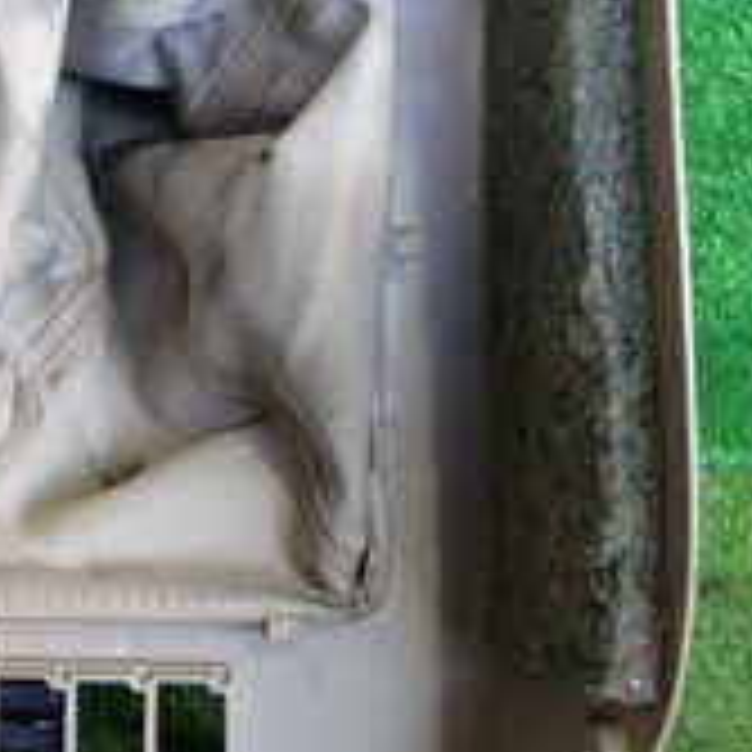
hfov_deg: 17.7
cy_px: 0
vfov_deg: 17.9
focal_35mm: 95
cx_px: -45
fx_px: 2335
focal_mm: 5.4
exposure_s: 1/40
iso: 200
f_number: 2.3
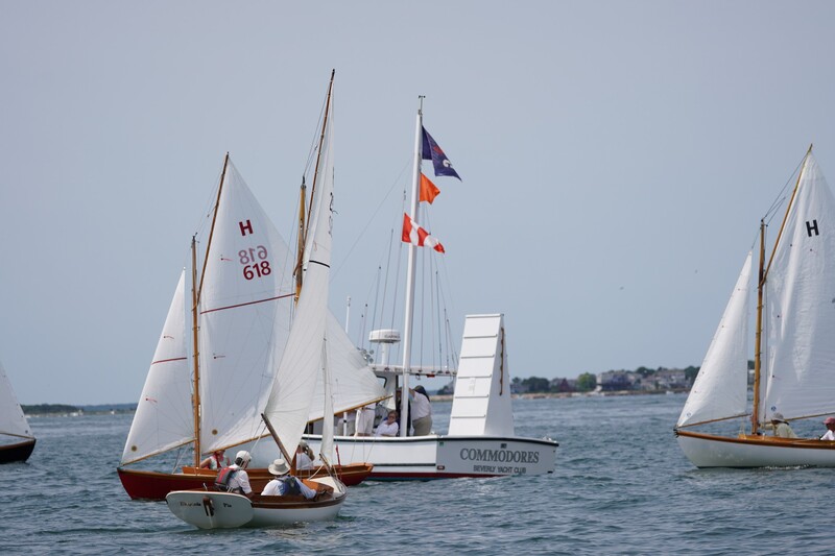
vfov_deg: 6.1
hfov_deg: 9.2
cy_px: 278
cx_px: 418
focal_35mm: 225
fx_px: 5217
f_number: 5
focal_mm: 150
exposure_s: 1/1250
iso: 100
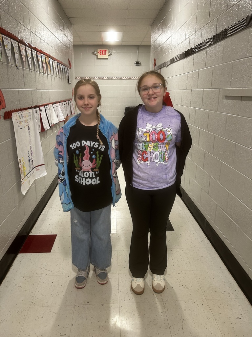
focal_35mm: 26
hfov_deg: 53.1
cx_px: 126
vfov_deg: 67.3
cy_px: 168
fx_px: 252
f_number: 1.5
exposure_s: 1/60
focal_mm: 5.7
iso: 80
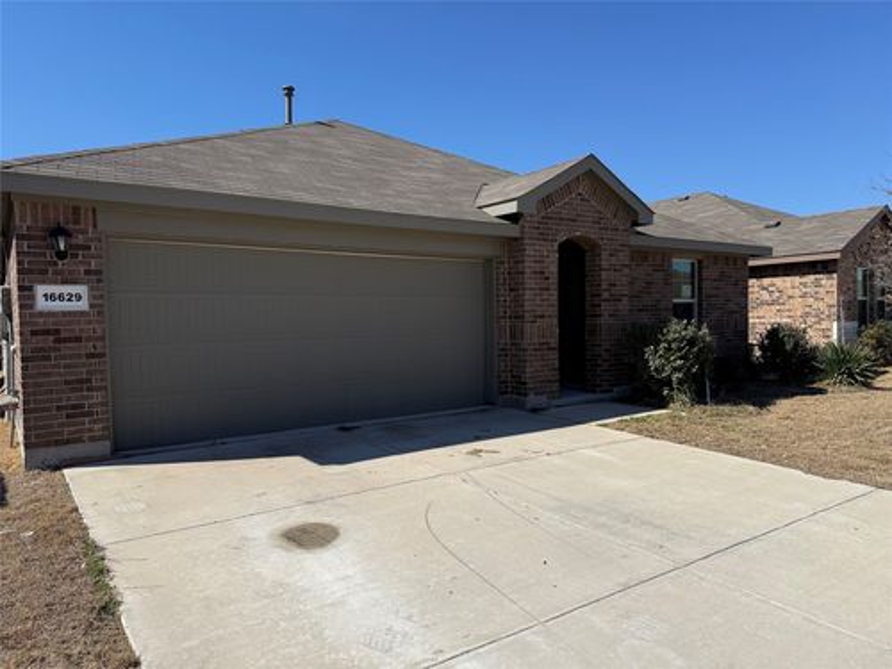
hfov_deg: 71.6
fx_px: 618
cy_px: 334
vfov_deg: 56.8
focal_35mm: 24
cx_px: 446
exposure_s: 1/6173
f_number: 1.78
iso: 80
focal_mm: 6.76
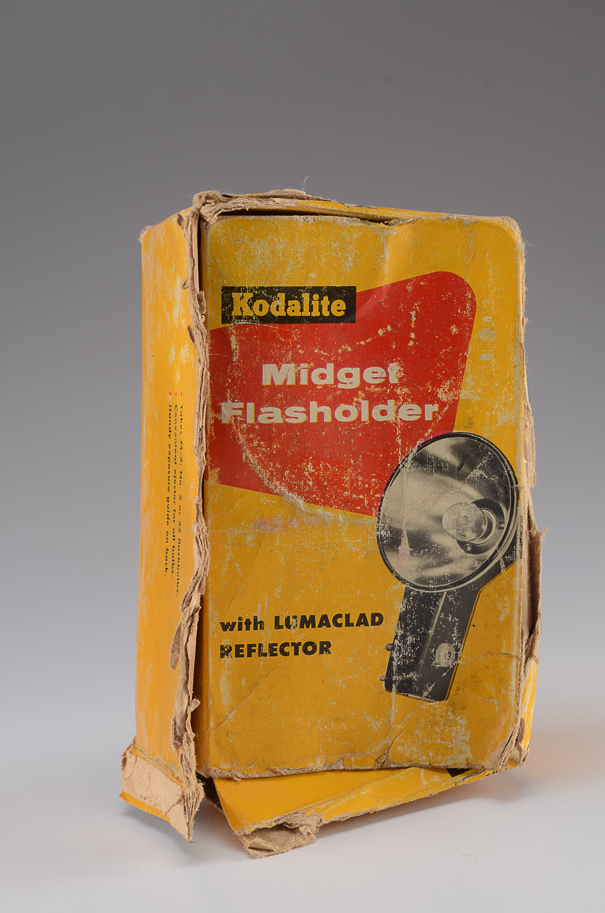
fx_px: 1975
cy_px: 456
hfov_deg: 17.4
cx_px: 302
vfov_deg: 26.0
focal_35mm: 78
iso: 100
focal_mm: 52
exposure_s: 1/80
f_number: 10
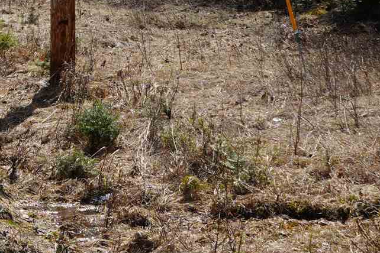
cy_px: -61
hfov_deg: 14.7
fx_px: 1414
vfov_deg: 10.1
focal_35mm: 134
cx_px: -95
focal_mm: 28
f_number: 10
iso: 100
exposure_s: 1/160
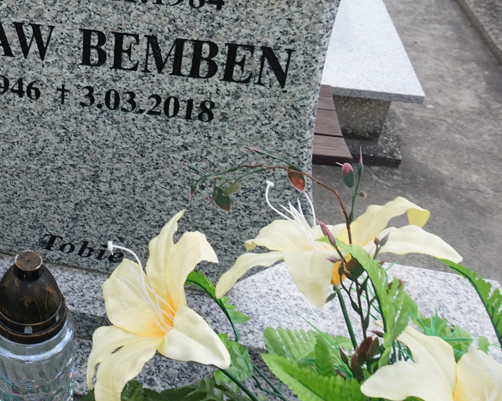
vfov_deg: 32.3
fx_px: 669
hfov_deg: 36.9
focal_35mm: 45
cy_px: 68
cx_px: 1
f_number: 9
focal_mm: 16
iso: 100
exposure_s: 1/80
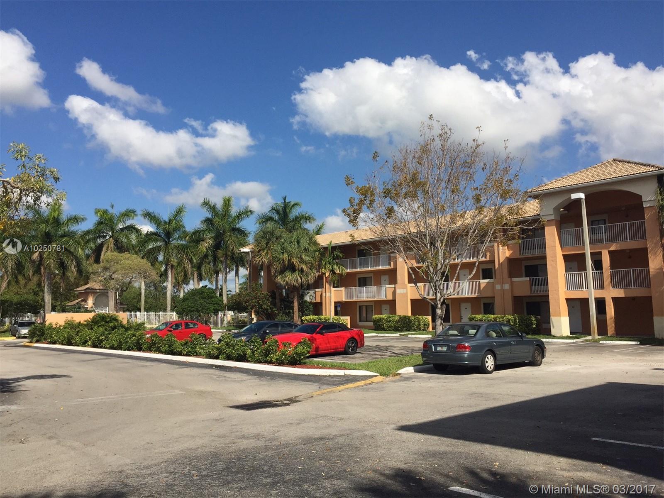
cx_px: 332
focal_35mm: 29
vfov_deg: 48.2
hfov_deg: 61.7
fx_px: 556
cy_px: 249
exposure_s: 1/3049
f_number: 2.2
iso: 32
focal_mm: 4.15
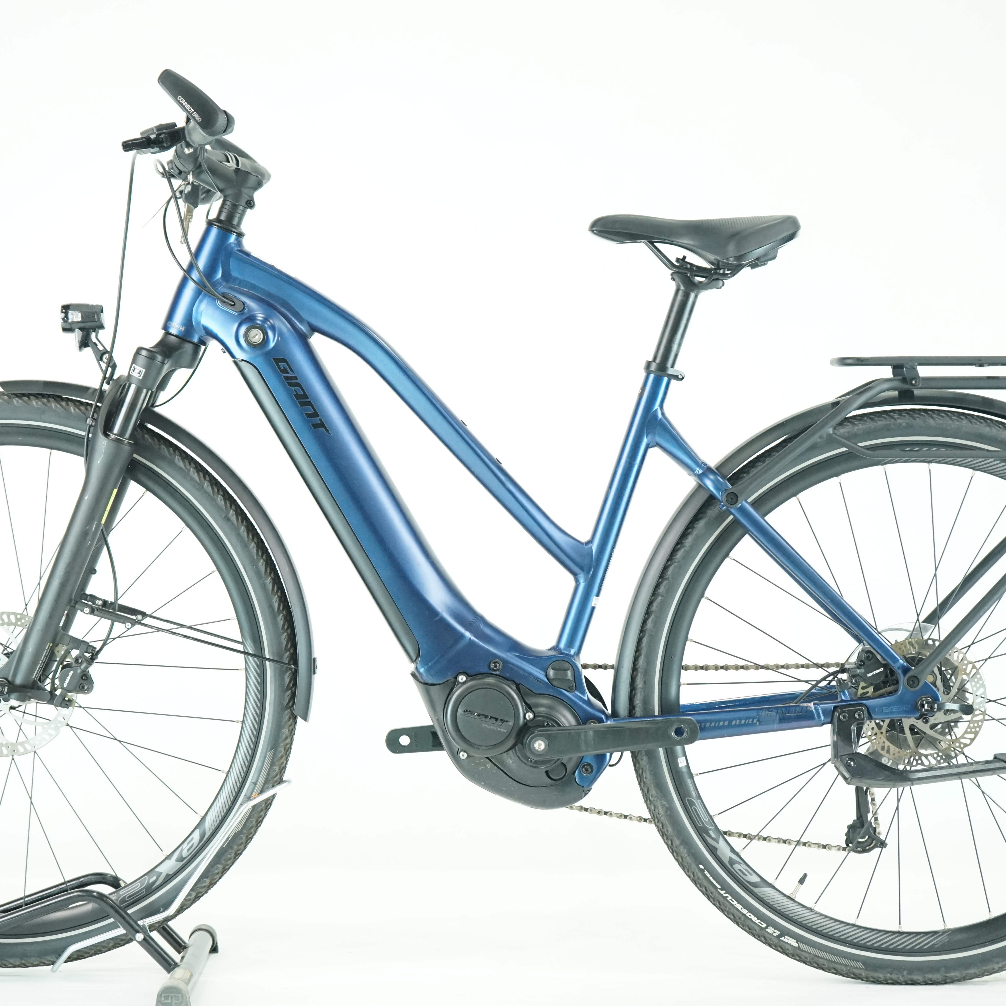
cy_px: 502
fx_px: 2565
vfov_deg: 22.2
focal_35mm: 78
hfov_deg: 22.2
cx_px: 461
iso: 3200
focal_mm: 61
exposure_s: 1/200
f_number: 5.6
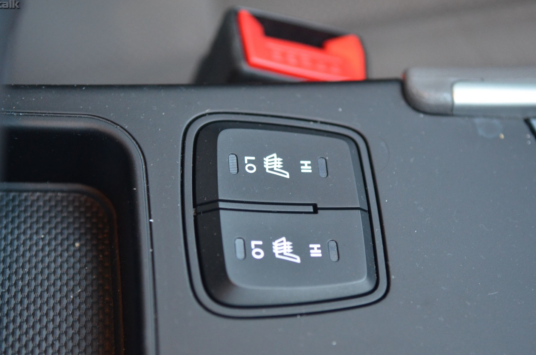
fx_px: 1010
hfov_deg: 29.7
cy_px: 199
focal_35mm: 68
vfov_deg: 19.9
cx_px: 269
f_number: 2.8
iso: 1600
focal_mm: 40
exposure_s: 1/20
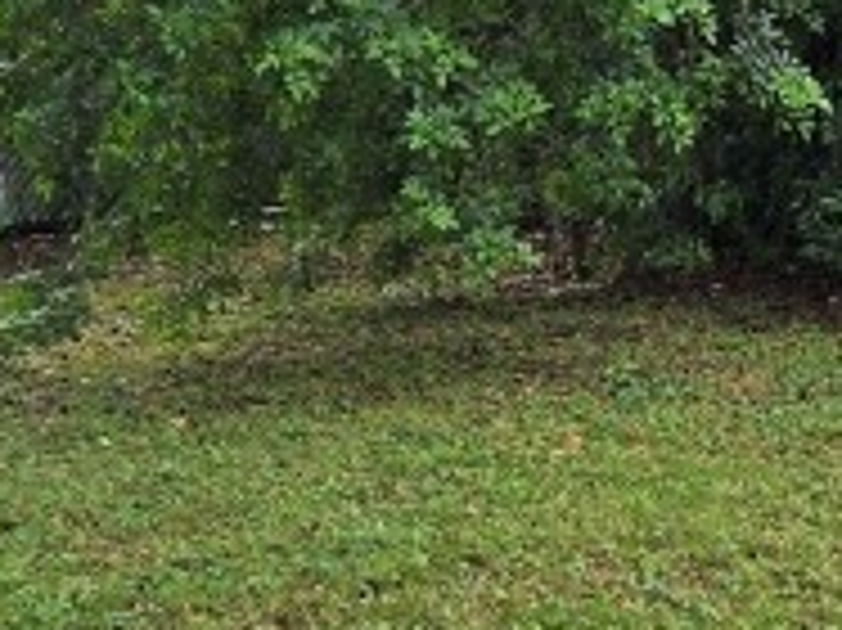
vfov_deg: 11.7
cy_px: 108
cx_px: 698
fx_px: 3063
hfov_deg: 15.5
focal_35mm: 126
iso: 25
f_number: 1.8
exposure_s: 1/247
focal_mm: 5.4
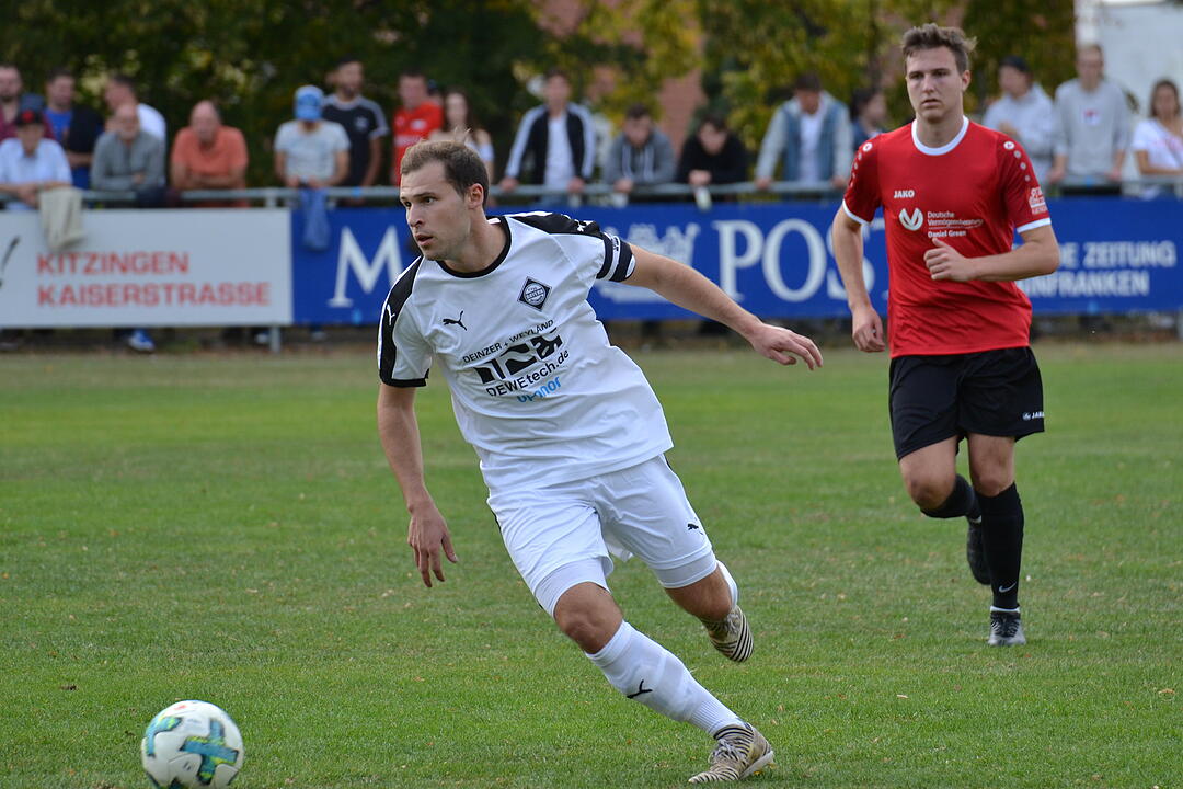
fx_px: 9858
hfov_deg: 6.9
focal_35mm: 300
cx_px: 592
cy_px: 394
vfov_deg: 4.6
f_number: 5.3
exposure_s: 1/500
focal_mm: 200
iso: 500
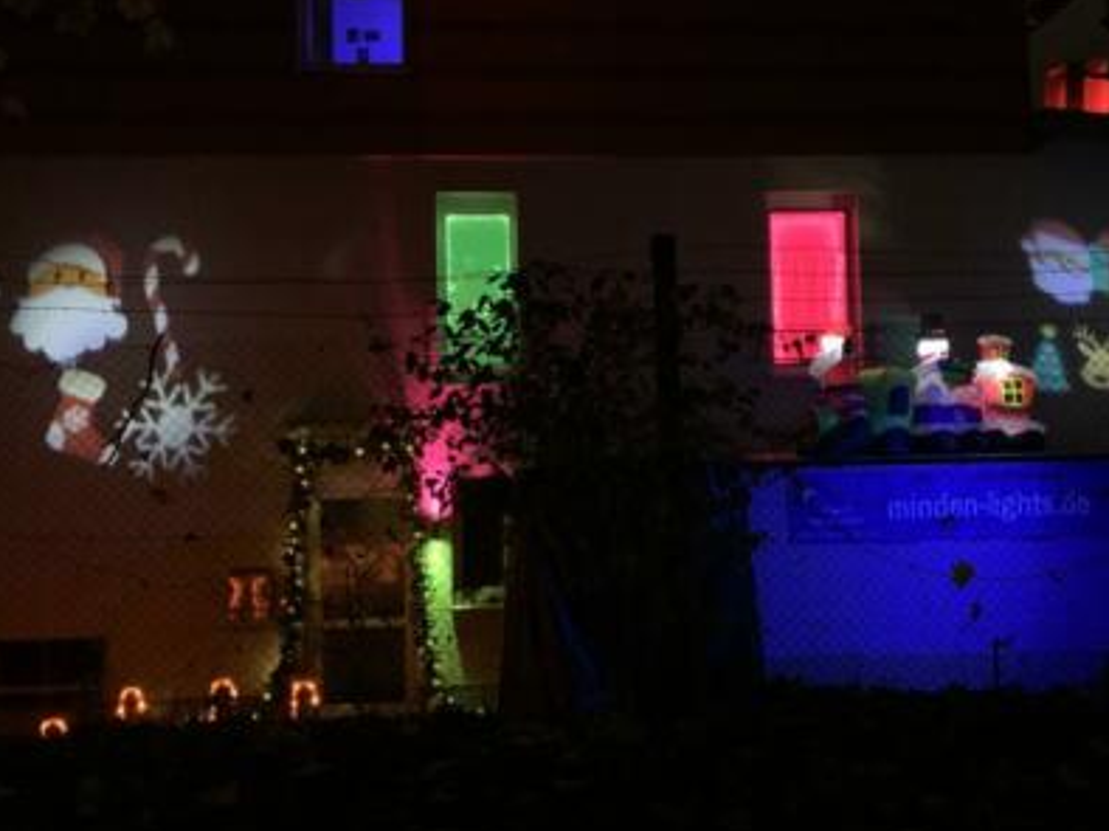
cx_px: 600
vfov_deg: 42.9
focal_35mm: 33
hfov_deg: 55.3
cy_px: 385
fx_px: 1057
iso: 1600
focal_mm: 4.25
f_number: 1.8
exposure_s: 1/16
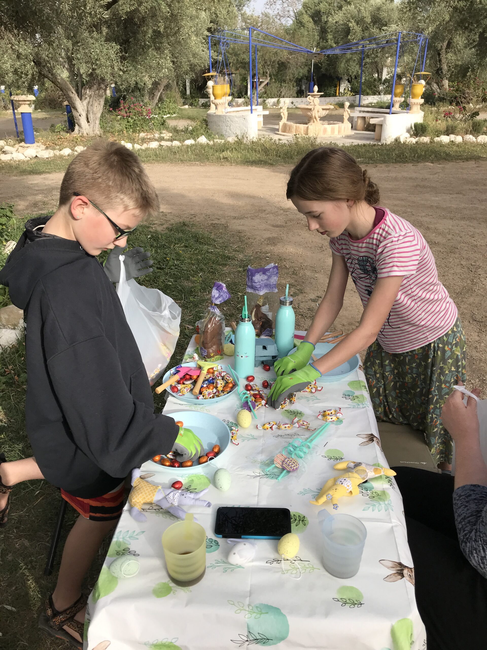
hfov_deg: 49.7
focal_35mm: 28
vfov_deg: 63.4
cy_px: 325
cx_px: 244
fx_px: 525
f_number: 1.8
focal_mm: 3.99
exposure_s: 1/1368
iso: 20
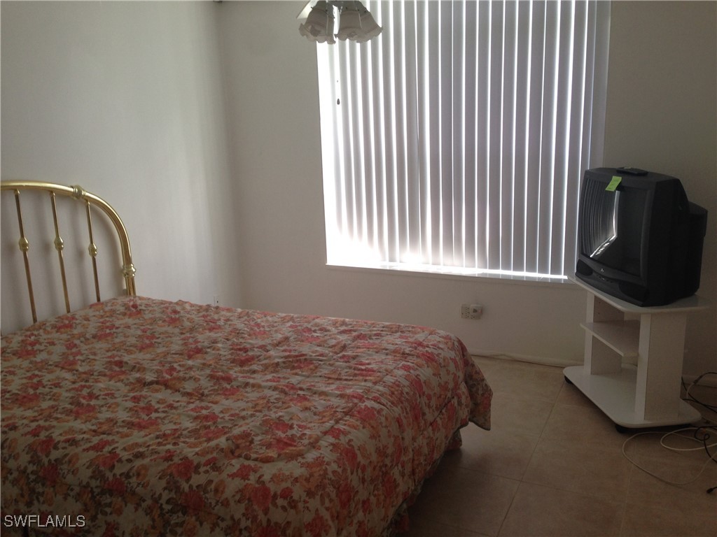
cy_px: 268
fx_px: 684
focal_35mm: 33
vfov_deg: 42.9
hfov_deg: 55.4
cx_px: 358
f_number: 2.4
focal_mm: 4.12
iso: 50
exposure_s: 1/20
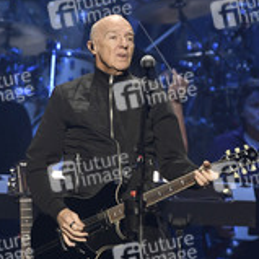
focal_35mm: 481
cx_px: 112
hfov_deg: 3.6
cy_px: 213
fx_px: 4072
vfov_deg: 3.6
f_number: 4
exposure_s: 1/500
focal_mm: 200
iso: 1600
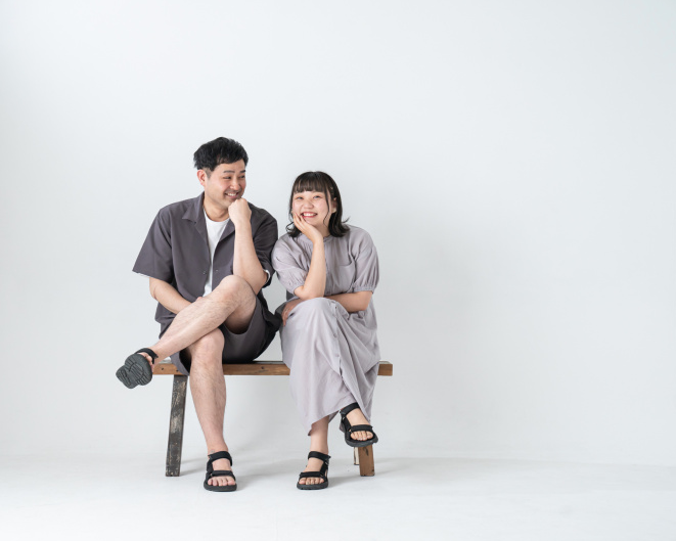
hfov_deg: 28.2
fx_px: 1341
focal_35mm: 67
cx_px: 270
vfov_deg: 22.8
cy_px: 270
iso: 500
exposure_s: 1/125
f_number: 5.6
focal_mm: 59
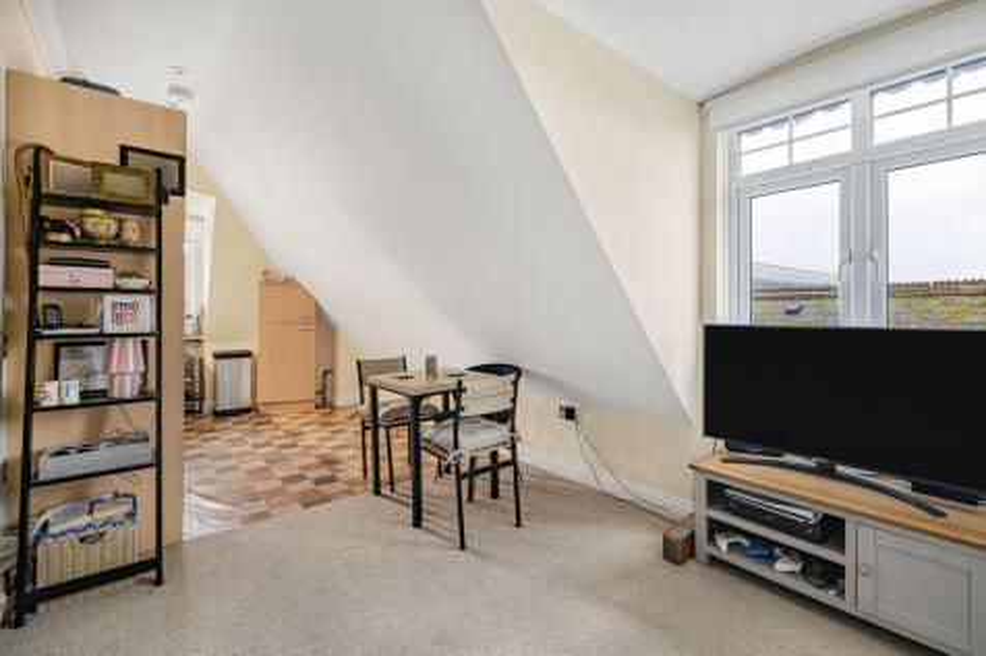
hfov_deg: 96.8
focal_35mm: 16
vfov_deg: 73.7
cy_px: 328
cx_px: 493
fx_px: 438
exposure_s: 1
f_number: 7.1
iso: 200
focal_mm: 16
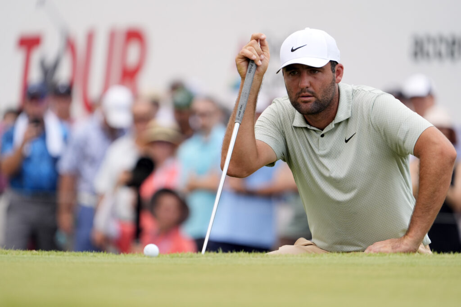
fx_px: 6557
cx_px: 230
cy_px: 154
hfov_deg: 4.0
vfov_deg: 2.7
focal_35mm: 512
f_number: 6.3
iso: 1000
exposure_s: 1/2000
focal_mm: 512
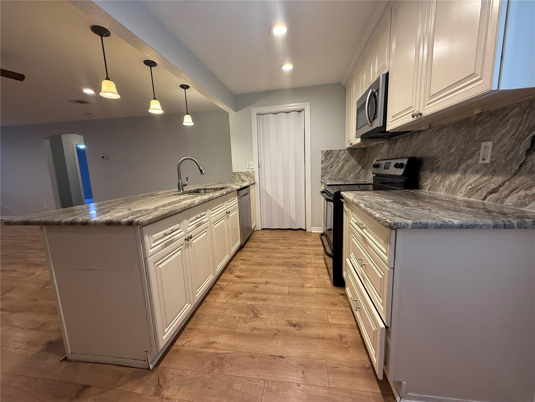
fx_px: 216
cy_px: 201
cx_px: 268
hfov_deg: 102.1
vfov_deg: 85.7
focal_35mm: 14
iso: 250
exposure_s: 1/60
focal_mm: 2.22
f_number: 2.2
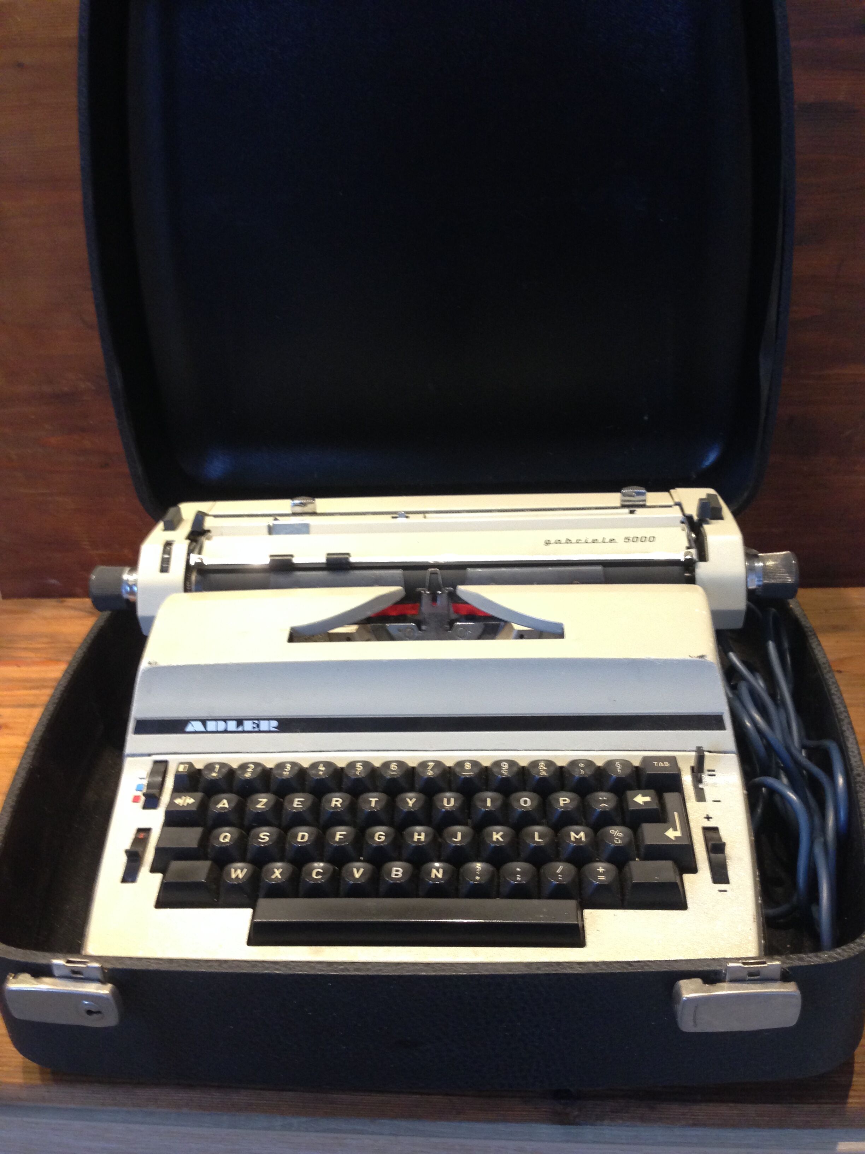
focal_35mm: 33
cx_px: 432
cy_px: 577
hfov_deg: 42.9
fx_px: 1099
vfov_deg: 55.4
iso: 160
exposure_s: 1/20
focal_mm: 4.12
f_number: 2.4
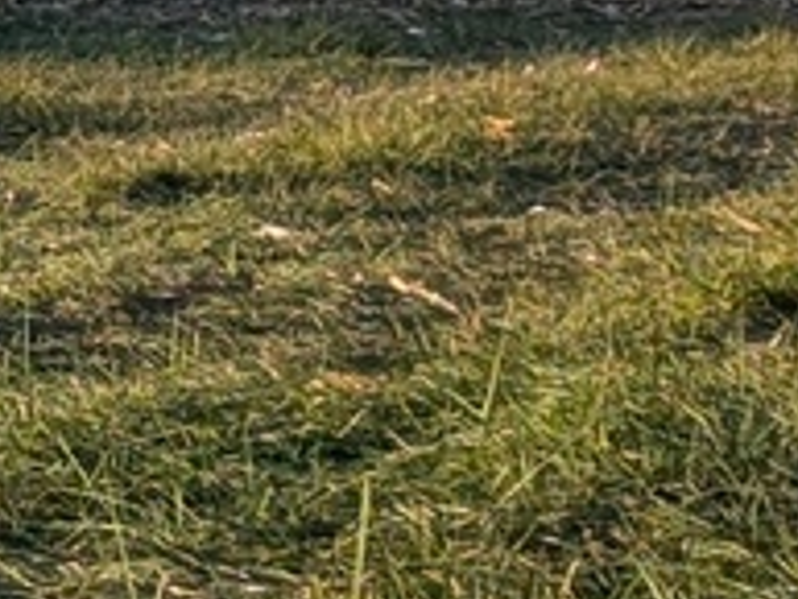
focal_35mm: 358
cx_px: -732
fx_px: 8258
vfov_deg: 4.1
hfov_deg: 5.4
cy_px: -306
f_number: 1.85
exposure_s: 1/575
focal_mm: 6.81
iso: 45
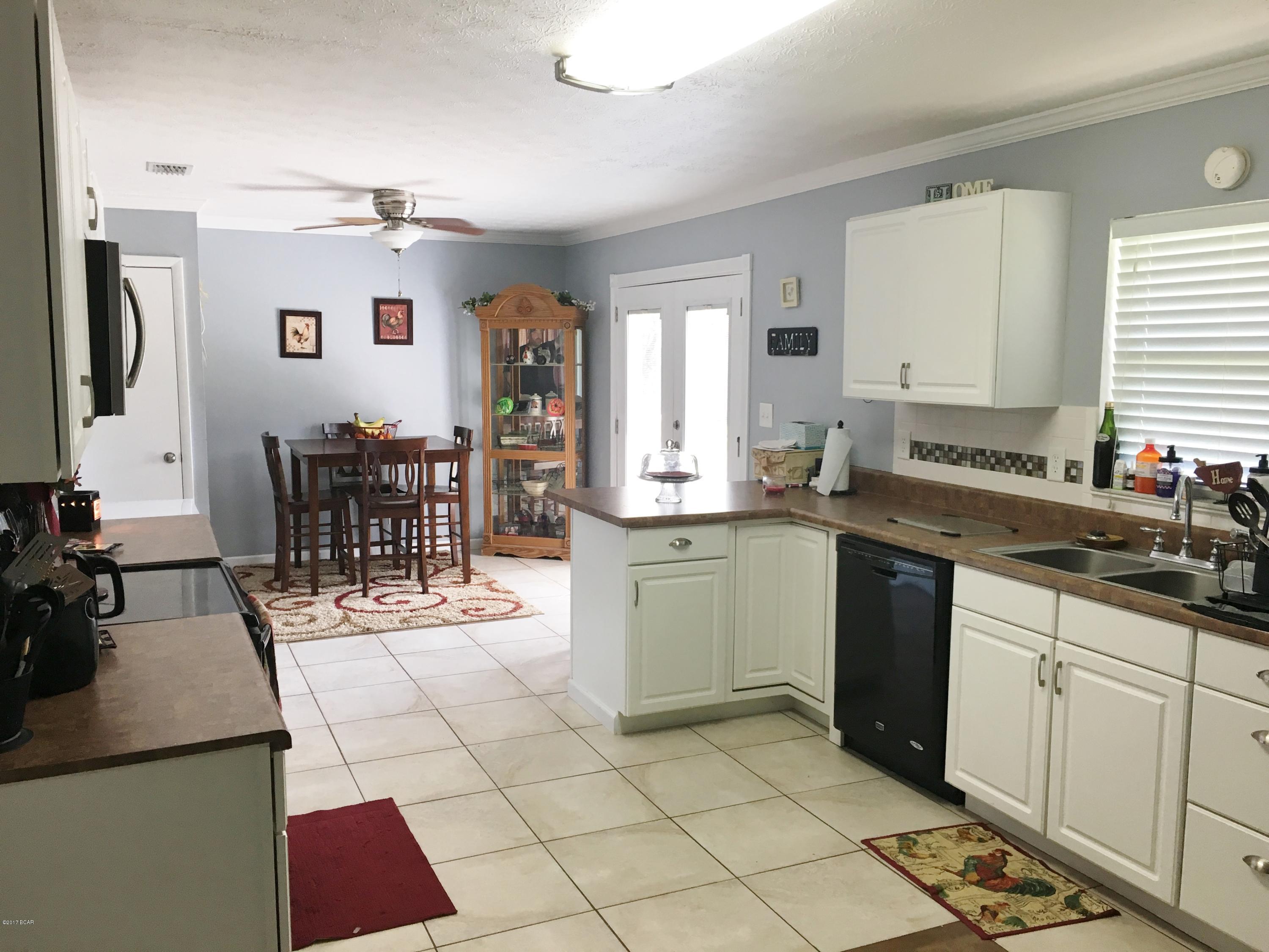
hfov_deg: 61.7
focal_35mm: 29
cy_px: 476
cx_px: 634
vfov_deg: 48.2
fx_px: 1063
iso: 32
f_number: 2.2
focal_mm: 4.15
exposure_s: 1/30
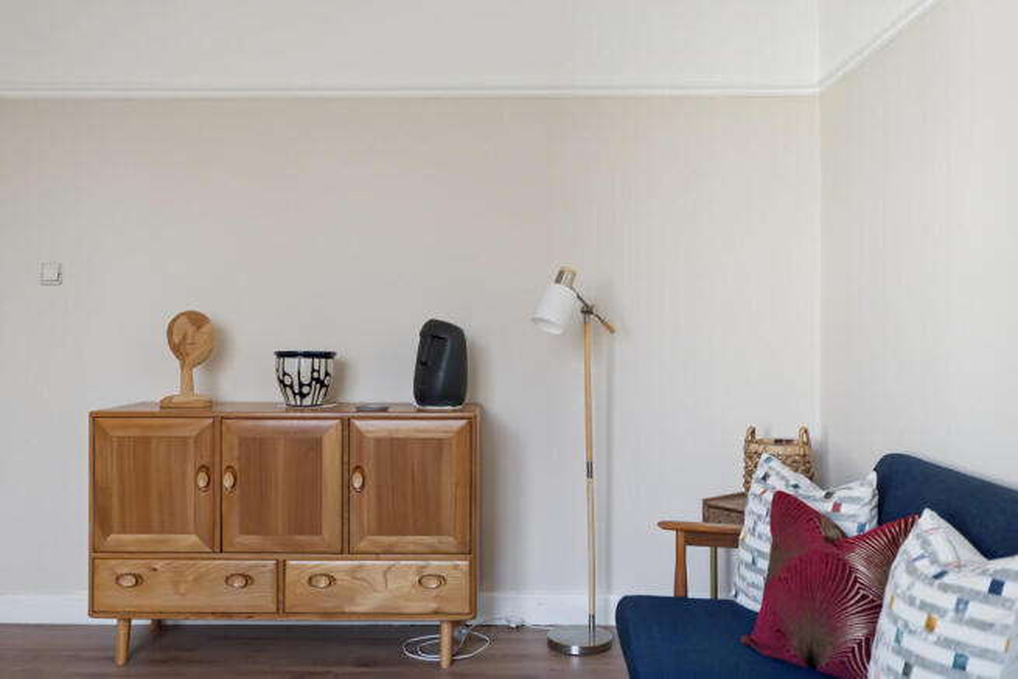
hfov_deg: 61.9
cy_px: 340
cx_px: 509
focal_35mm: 30
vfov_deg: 43.6
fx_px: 848
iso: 800
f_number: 2.8
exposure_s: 1/320
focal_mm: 20
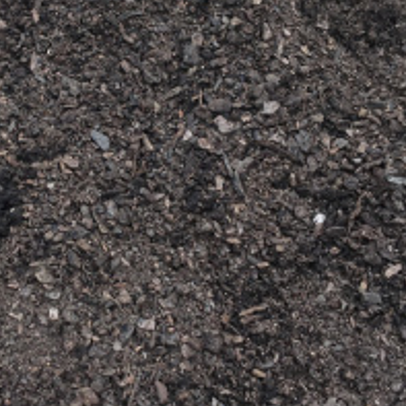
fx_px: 690
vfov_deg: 32.7
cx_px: 60
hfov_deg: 31.6
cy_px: 169
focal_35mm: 52
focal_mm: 4.15
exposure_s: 1/273
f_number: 2.2
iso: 25
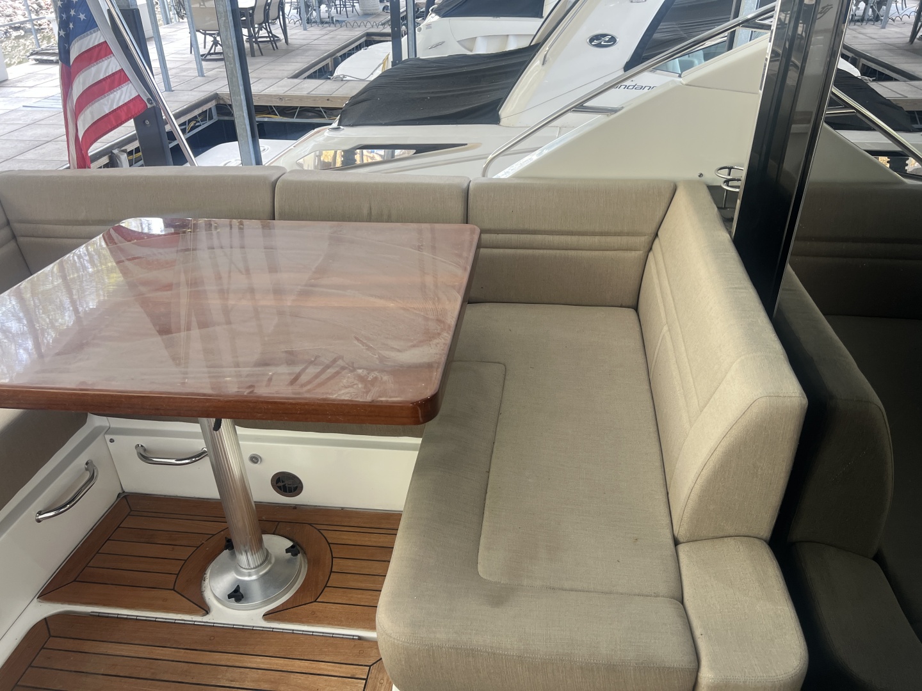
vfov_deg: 53.1
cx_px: 461
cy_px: 346
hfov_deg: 67.3
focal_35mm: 26
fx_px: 693
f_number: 1.5
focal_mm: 5.7
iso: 64
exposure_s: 1/121
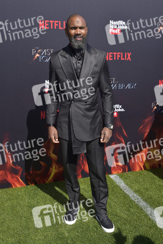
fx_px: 258
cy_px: 122
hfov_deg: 35.1
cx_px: 82
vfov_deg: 50.7
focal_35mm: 38
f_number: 8
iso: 250
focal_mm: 38
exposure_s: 1/250
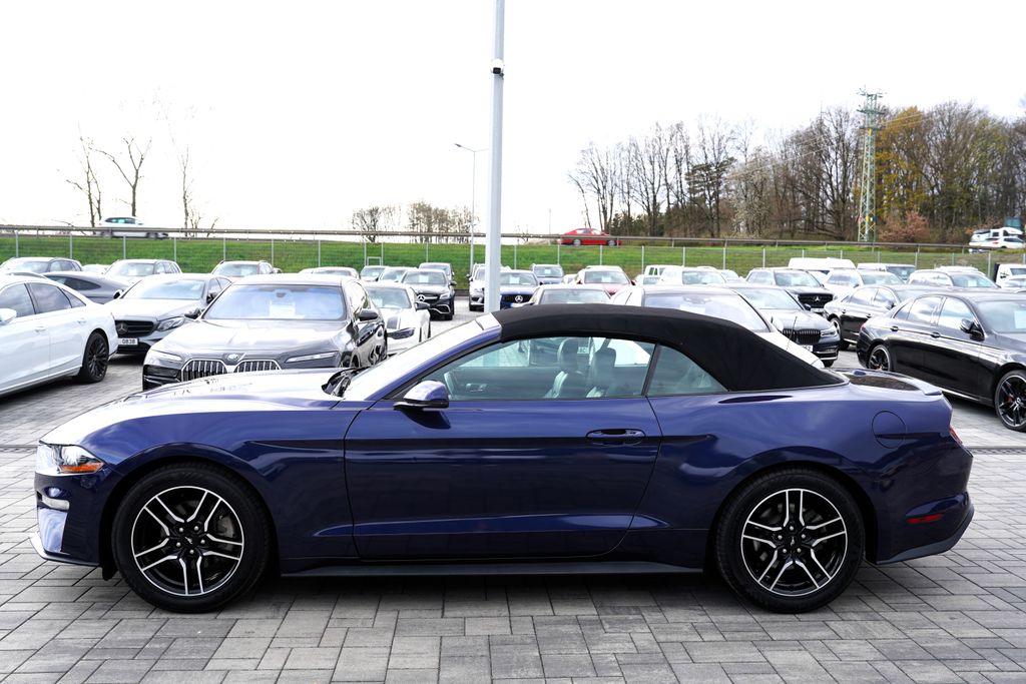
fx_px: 827
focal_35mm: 29
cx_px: 513
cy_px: 342
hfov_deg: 63.7
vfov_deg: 45.0
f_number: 5
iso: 100
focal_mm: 29
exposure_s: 1/100
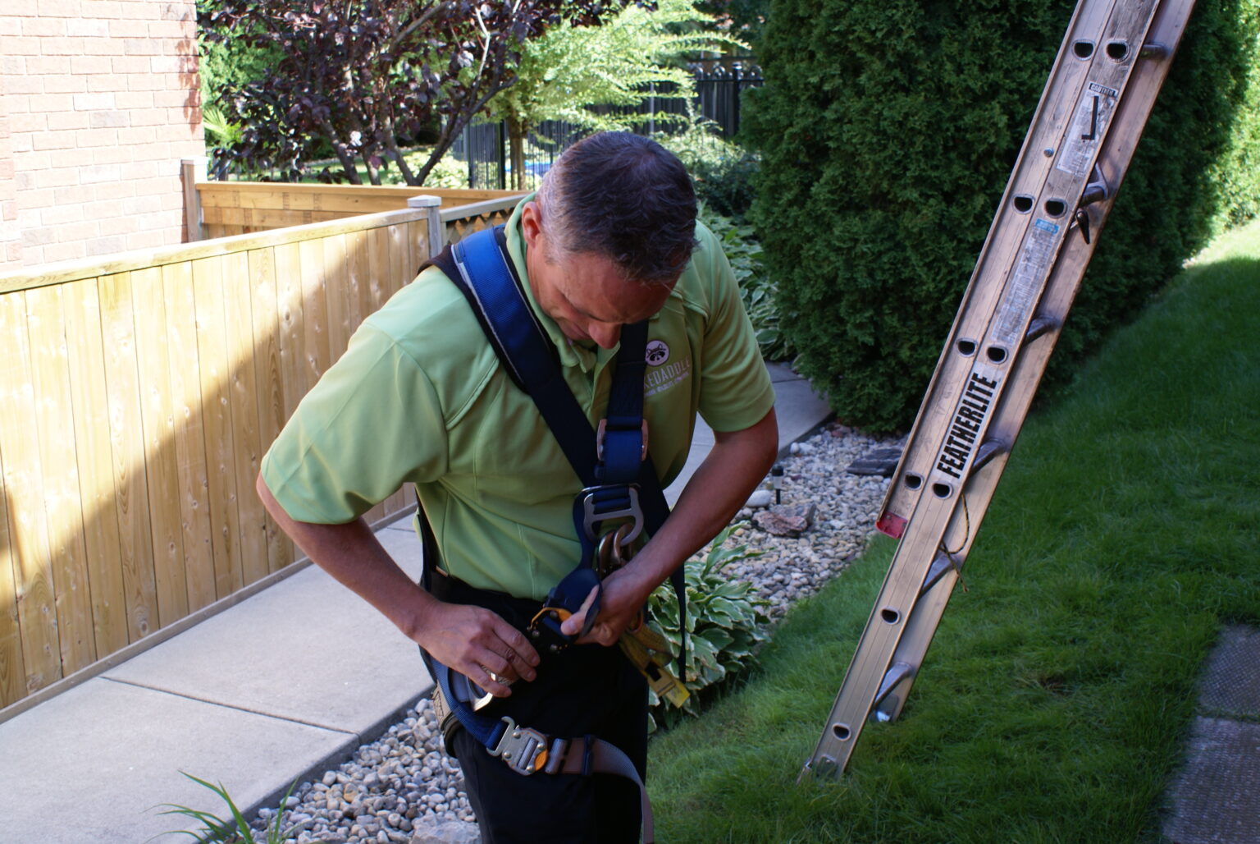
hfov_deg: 46.4
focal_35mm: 42
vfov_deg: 32.0
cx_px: 630
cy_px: 422
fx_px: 1472
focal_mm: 28
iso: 100
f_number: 5.6
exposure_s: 1/60
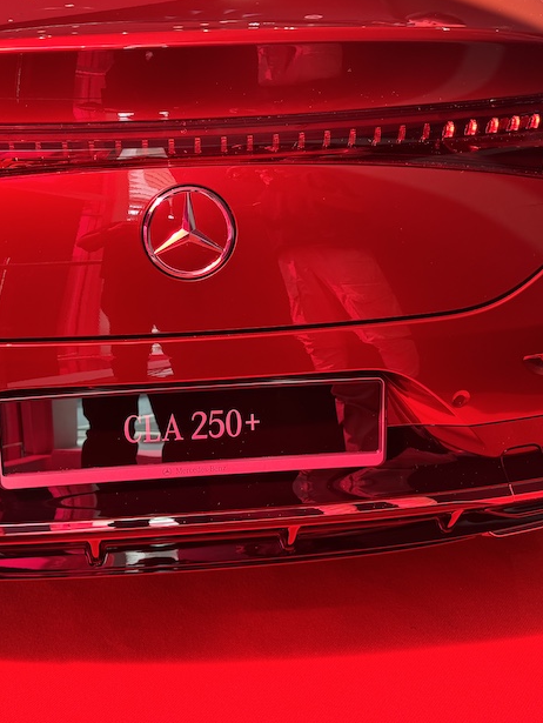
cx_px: 172
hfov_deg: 36.4
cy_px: 303
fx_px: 815
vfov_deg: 47.7
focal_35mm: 39
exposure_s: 1/121
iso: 200
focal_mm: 6.76
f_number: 1.78
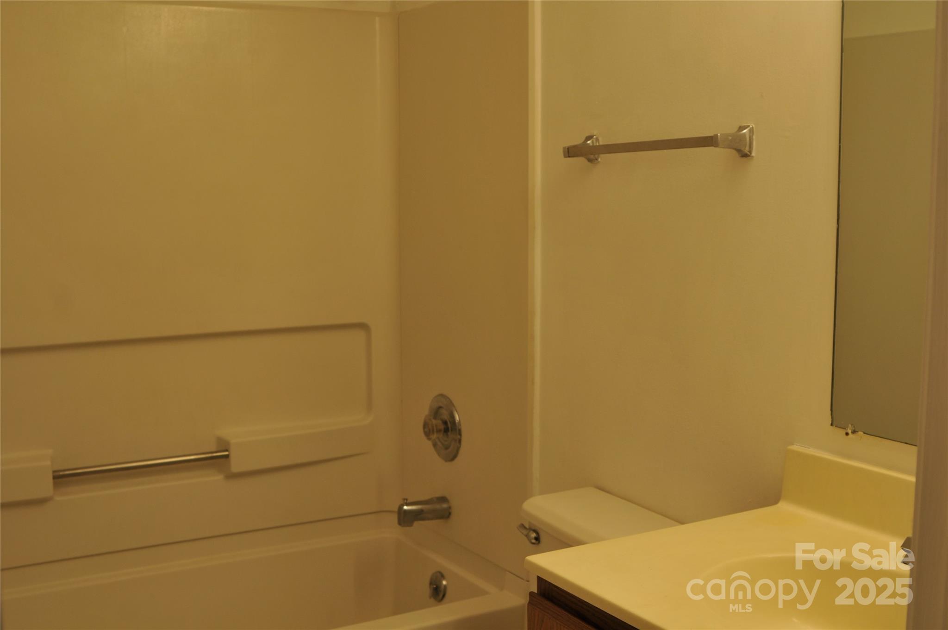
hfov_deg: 46.5
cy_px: 315
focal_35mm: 42
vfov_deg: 31.8
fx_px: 1105
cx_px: 474
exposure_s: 1/60
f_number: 4
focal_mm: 28
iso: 200
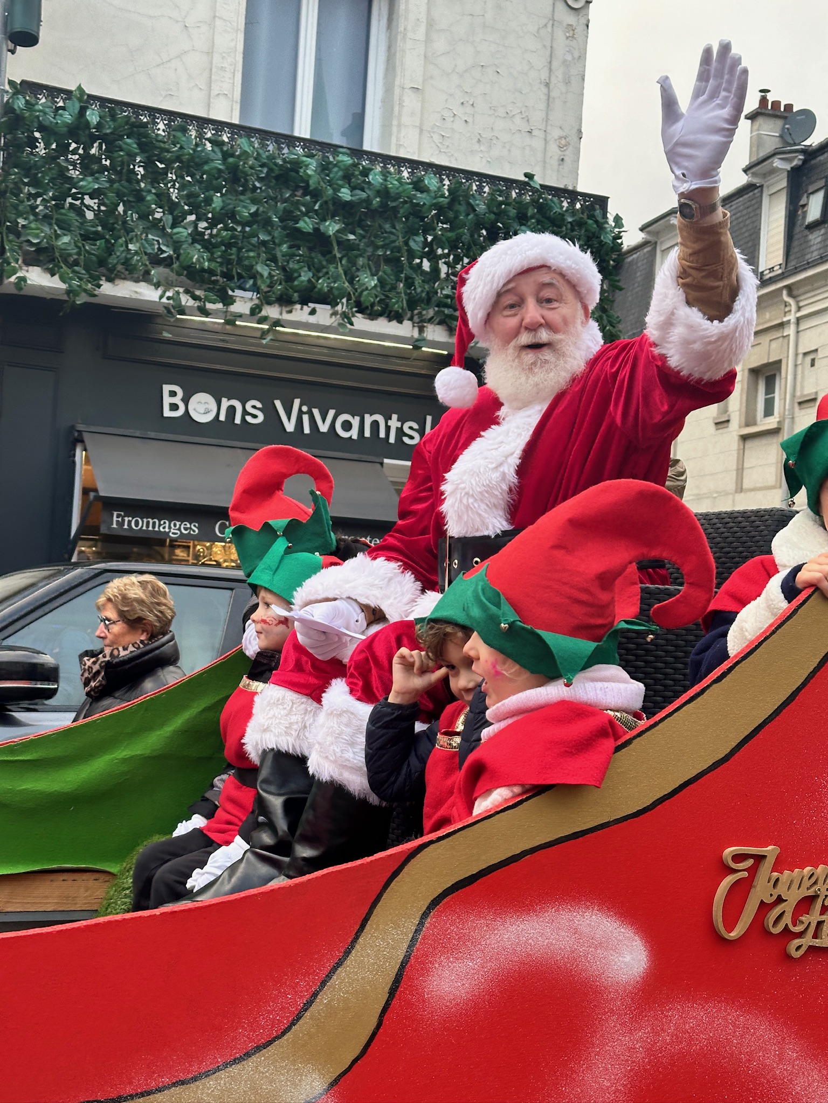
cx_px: 414
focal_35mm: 48
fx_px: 1531
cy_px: 552
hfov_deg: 30.3
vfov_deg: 39.7
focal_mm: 6.86
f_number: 1.78
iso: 50
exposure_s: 1/166
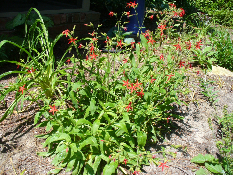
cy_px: 88
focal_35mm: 37
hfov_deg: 50.1
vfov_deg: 38.7
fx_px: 249
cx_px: 116
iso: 80
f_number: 5.6
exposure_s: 1/160
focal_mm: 6.1
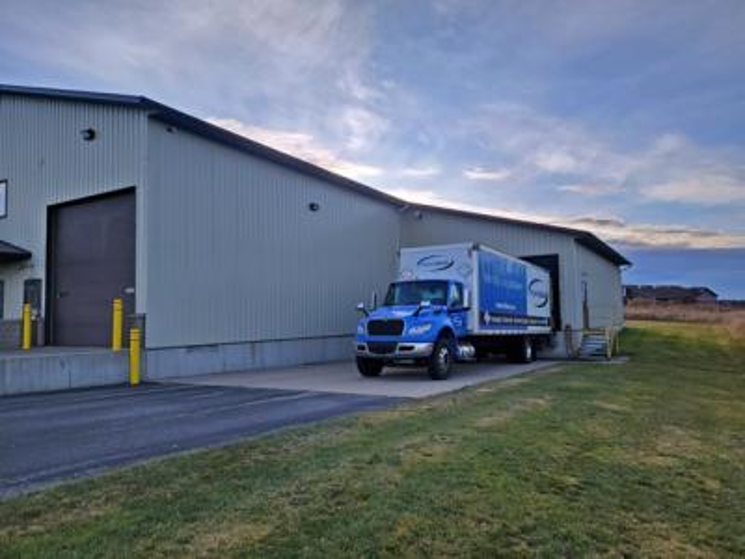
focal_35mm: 24
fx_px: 517
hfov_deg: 71.6
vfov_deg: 56.8
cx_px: 372
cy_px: 280
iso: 16
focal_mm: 6.7
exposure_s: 1/529
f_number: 1.8
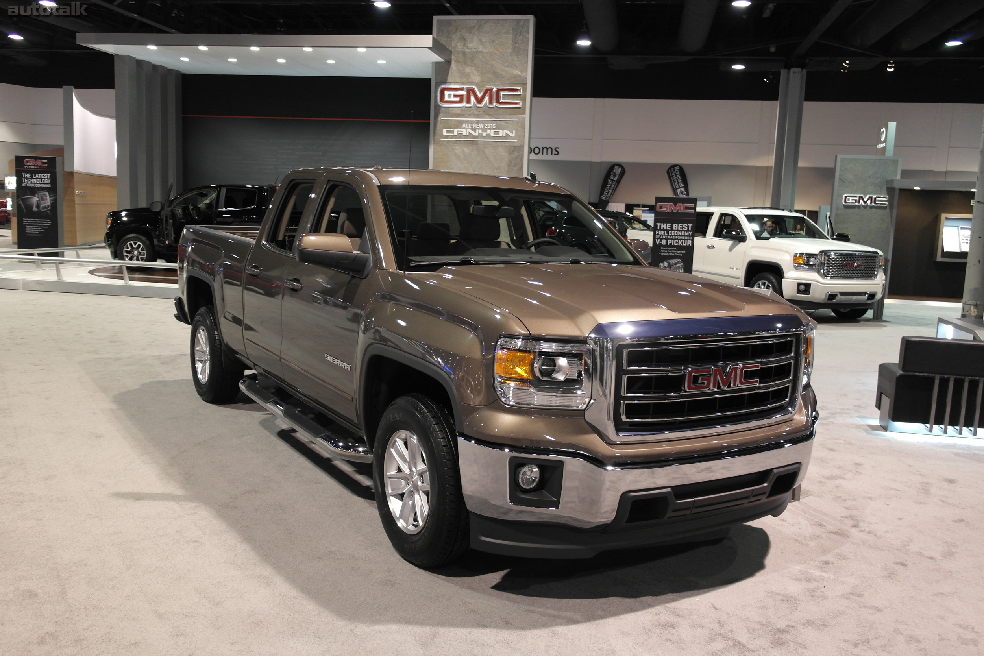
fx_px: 820
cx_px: 492
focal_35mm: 30
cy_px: 328
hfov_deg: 61.9
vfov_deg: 43.6
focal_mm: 20
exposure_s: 1/20
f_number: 3.5
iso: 400
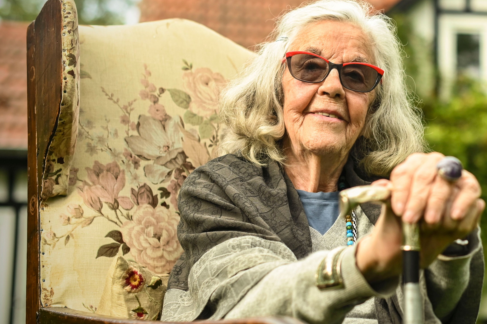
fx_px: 1176
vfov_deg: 15.7
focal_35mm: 87
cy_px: 152
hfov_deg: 23.0
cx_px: 406
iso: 800
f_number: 2.5
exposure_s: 1/3200
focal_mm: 50
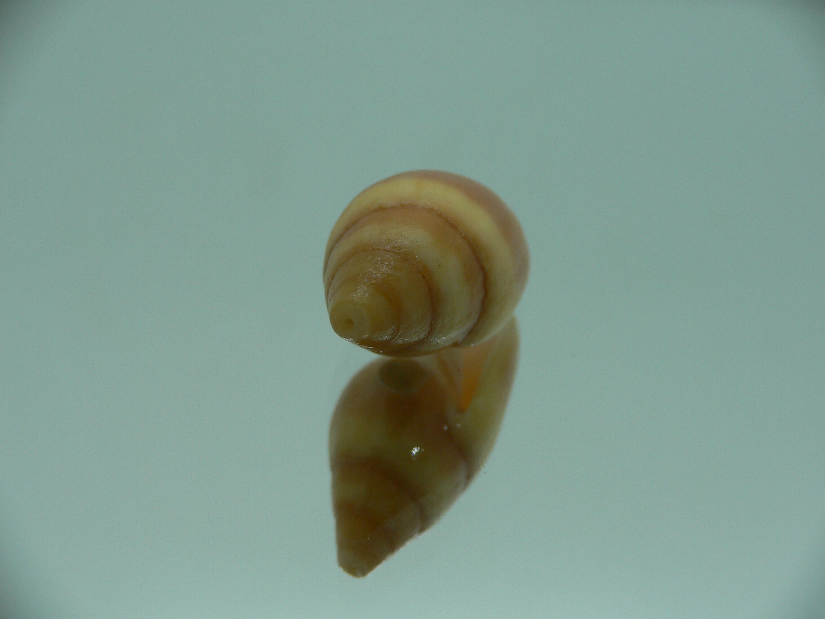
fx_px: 834
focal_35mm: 35
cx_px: 412
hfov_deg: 52.6
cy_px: 310
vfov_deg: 40.7
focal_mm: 4.6
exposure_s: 1/80
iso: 80
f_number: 2.8
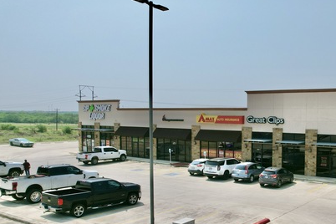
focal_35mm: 35
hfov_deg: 51.4
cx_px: 263
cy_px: 141
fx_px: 327
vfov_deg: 37.6
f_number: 2.8
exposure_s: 1/4000
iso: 110
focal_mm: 8.38
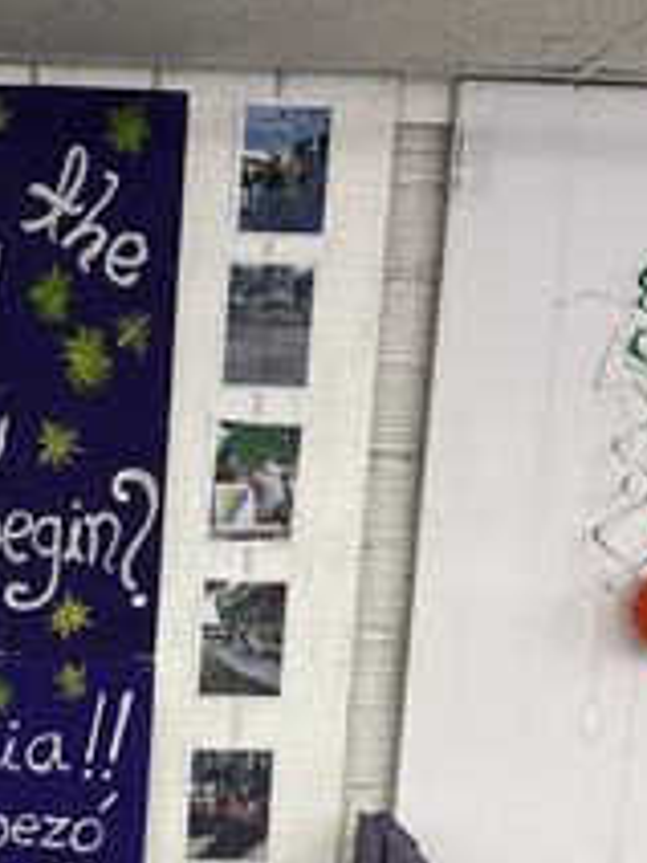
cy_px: 1217
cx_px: -181
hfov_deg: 16.3
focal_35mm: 86
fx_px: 2143
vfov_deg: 20.2
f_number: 1.6
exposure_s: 1/120
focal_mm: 5.1
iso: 100
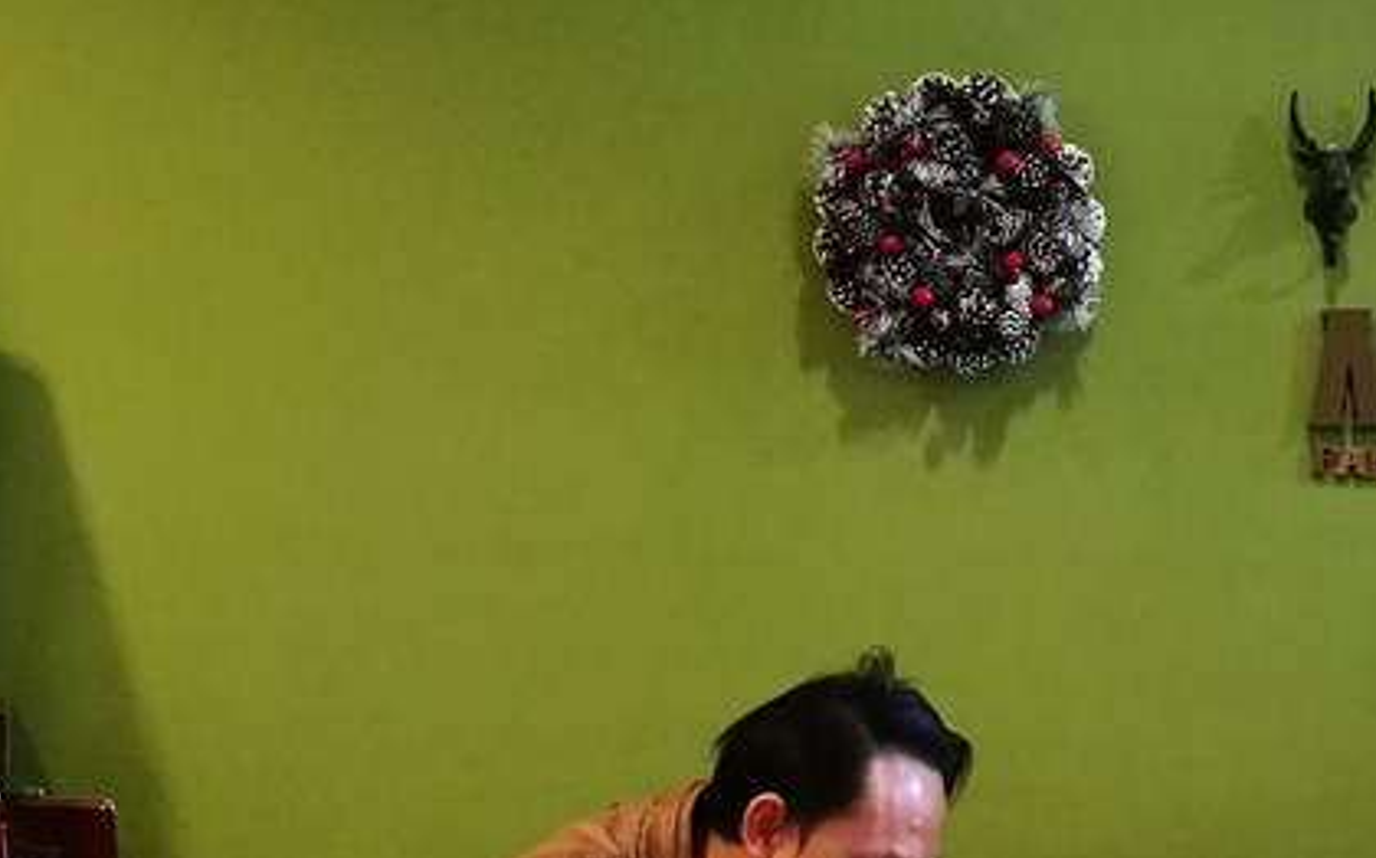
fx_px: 2998
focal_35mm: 80
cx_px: 983
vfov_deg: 16.2
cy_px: 612
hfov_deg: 25.6
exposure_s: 1/24
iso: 500
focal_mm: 4.5
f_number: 2.2
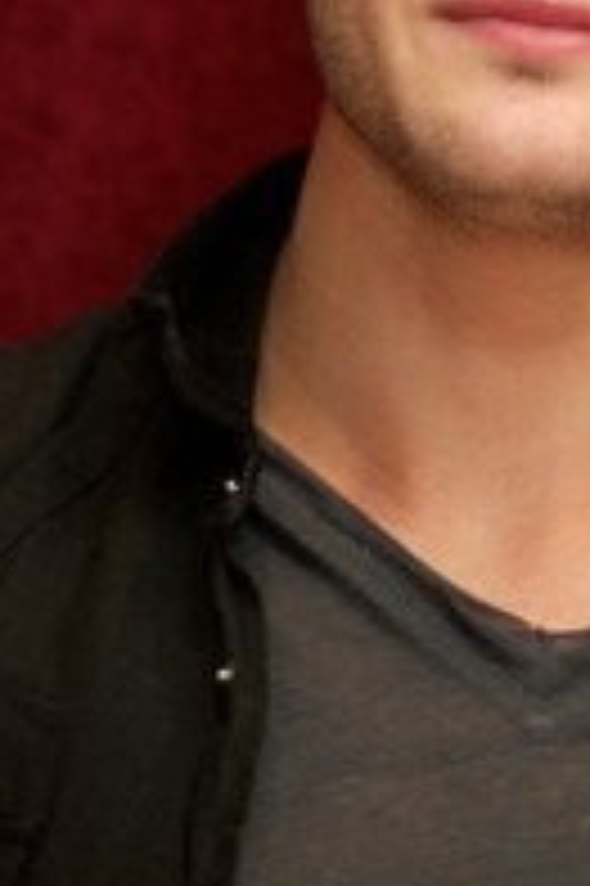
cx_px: 545
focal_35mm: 507
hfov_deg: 2.7
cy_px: 36
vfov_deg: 4.1
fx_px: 12485
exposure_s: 1/60
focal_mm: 250
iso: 1000
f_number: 5.6
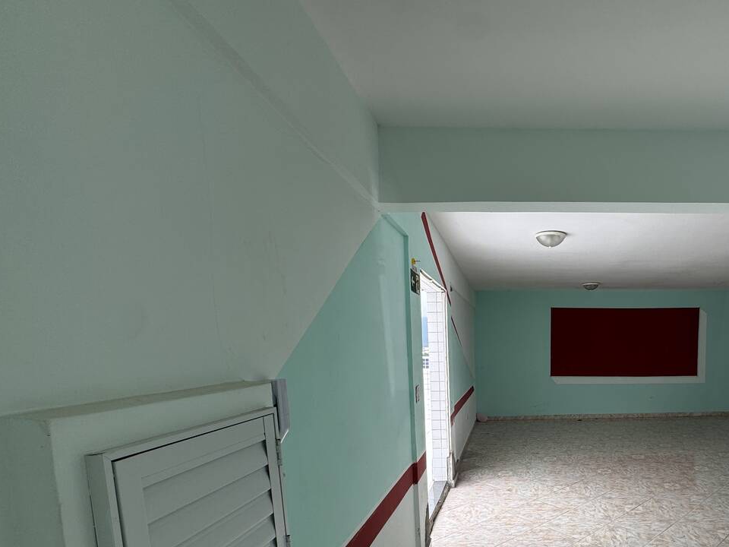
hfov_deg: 74.4
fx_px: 442
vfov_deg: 61.1
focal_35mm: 21
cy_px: 386
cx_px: 530
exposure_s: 1/204
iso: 40
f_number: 2.2
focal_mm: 2.22
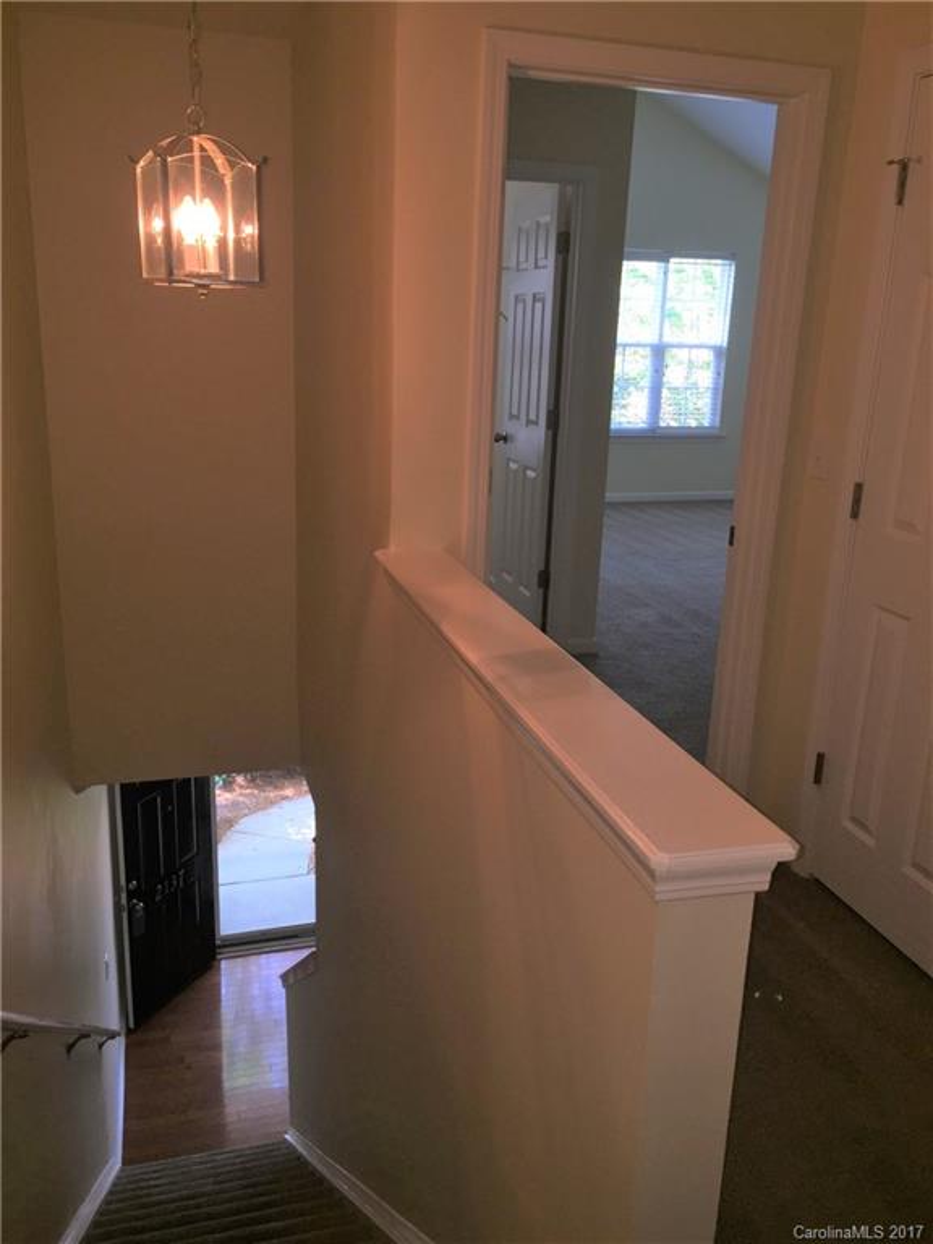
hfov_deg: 48.2
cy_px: 622
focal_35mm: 29
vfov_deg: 61.7
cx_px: 466
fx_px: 1042
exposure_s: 1/31
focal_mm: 4.15
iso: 32
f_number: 2.2
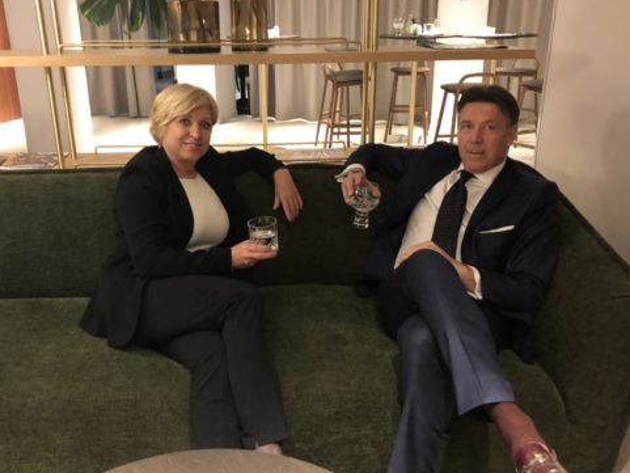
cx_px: 297
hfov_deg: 56.8
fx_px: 583
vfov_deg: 44.2
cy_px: 223
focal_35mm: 32
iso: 80
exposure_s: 1/6
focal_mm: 3.99
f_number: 1.8
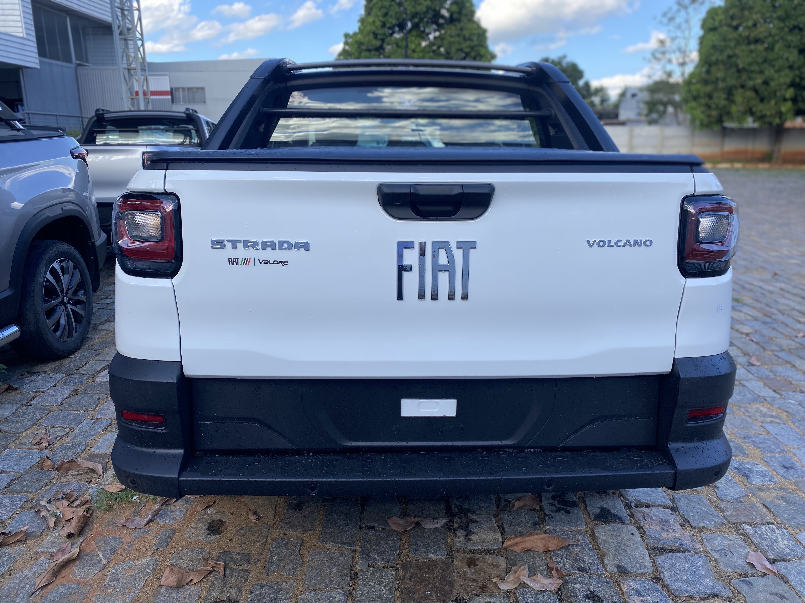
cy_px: 302
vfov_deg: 53.1
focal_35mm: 26
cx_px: 402
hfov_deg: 67.3
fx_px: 605
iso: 32
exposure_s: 1/724
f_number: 1.8
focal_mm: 4.25
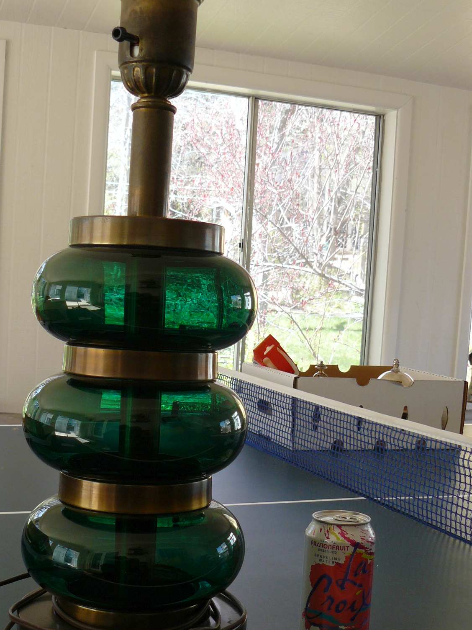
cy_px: 367
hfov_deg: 29.6
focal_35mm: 49
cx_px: 208
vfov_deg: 38.8
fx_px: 891
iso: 100
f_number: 2.8
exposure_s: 1/80
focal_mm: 6
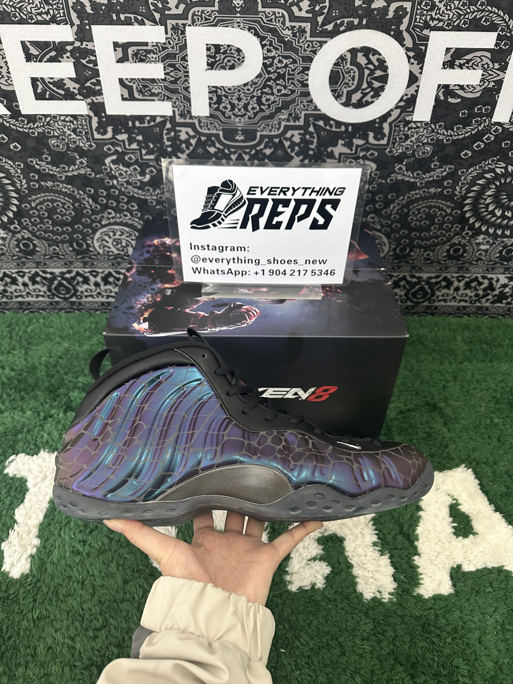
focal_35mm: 24
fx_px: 474
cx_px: 256
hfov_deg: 56.8
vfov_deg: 71.6
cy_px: 342
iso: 640
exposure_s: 1/50
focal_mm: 6.86
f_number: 1.78
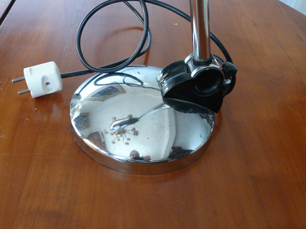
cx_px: 153
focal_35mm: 38
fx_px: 336
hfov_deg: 49.0
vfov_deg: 37.7
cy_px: 114
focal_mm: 4.9
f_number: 2.8
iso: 200
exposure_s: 1/20
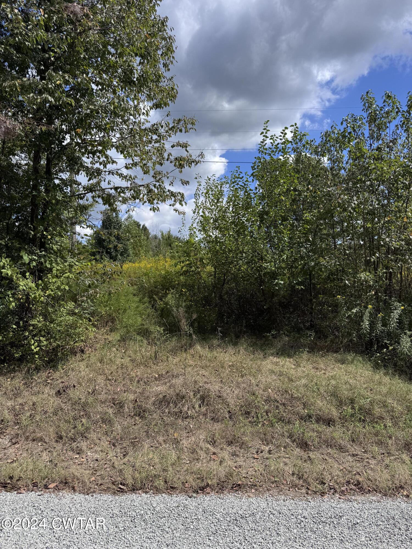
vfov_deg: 71.6
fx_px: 381
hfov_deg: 56.8
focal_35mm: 24
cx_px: 206
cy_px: 274
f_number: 1.78
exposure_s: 1/5348
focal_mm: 6.76
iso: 80
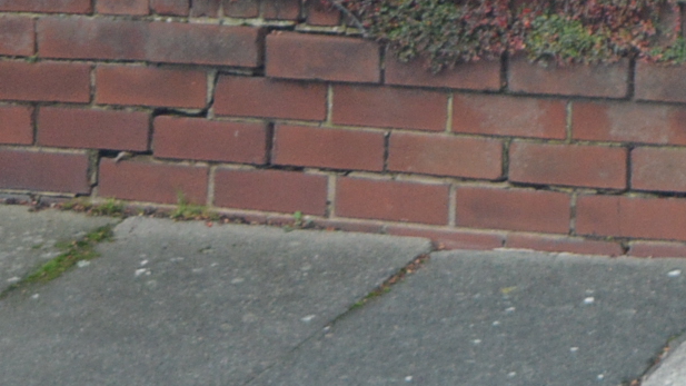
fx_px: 2783
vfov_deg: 7.5
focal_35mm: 153
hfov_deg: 12.8
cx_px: 1221
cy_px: -497
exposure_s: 1/125
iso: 400
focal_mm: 20
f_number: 5.6
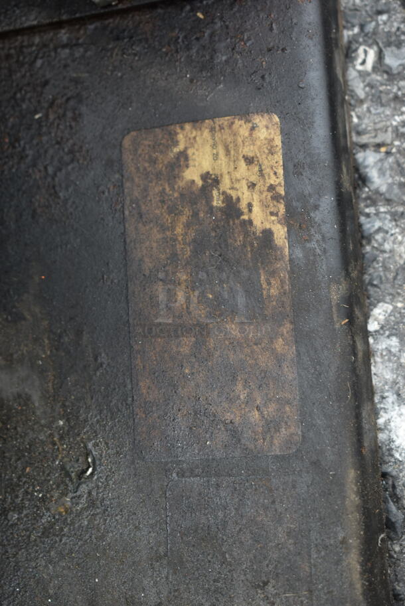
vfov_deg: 29.8
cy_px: 303
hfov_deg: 20.2
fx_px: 1137
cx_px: 202
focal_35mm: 68
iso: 100
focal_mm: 45
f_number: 5
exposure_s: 1/80
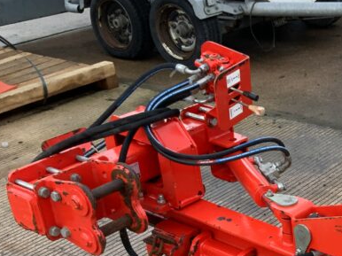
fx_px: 760
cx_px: 391
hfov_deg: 23.5
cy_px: 281
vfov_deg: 18.4
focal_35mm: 77
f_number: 1.8
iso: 16
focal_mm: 3
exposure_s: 1/206
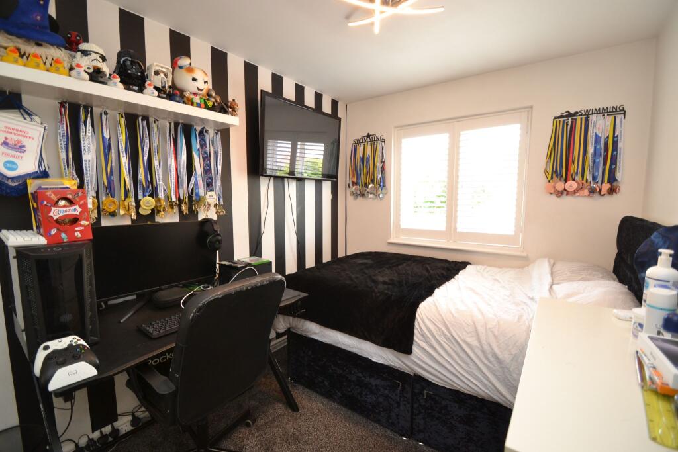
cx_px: 339
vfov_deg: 77.3
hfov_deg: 100.4
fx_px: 283
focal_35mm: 15
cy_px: 226
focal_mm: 10
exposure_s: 1/60
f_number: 3.5
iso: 500
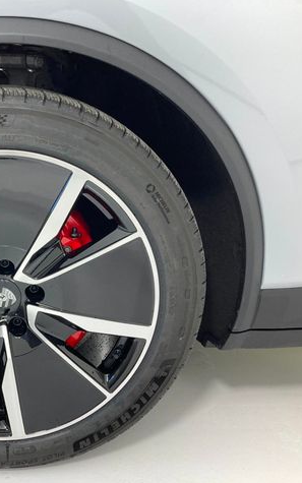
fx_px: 527
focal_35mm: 40
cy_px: 242
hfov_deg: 30.0
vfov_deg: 49.3
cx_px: 5
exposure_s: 1/120
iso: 32
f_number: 1.8
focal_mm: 3.99
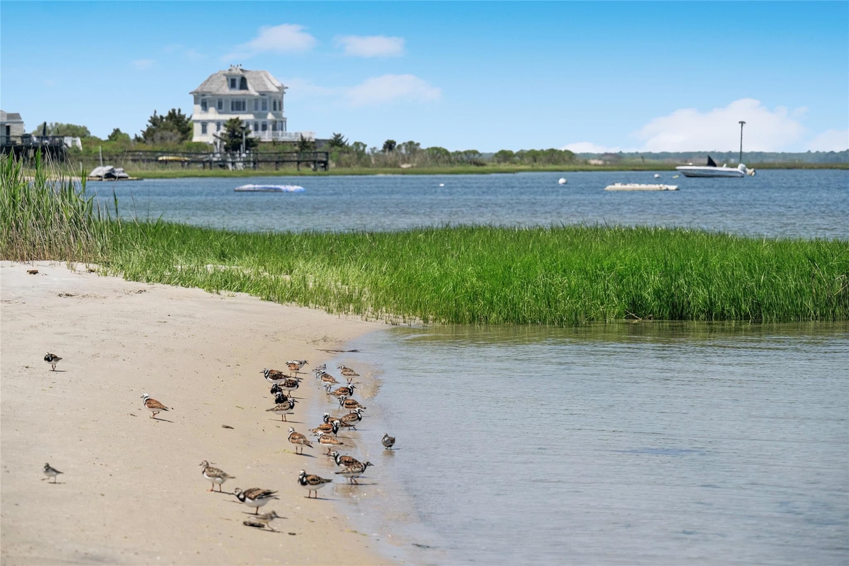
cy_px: 283
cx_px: 424
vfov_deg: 9.5
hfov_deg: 14.2
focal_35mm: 145
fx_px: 3418
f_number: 8
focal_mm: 145
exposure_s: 1/6400
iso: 400
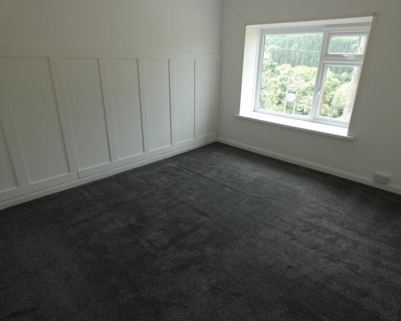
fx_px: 249
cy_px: 161
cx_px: 209
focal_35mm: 21
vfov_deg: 65.5
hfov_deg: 77.6
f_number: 2.8
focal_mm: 3.6
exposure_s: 1/80
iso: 80
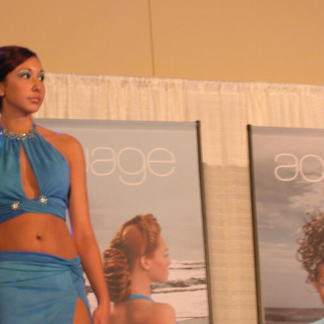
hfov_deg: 11.4
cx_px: 40
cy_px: 219
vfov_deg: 11.4
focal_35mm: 153
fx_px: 1620
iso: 149
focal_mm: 21.4
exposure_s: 1/4
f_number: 4.8
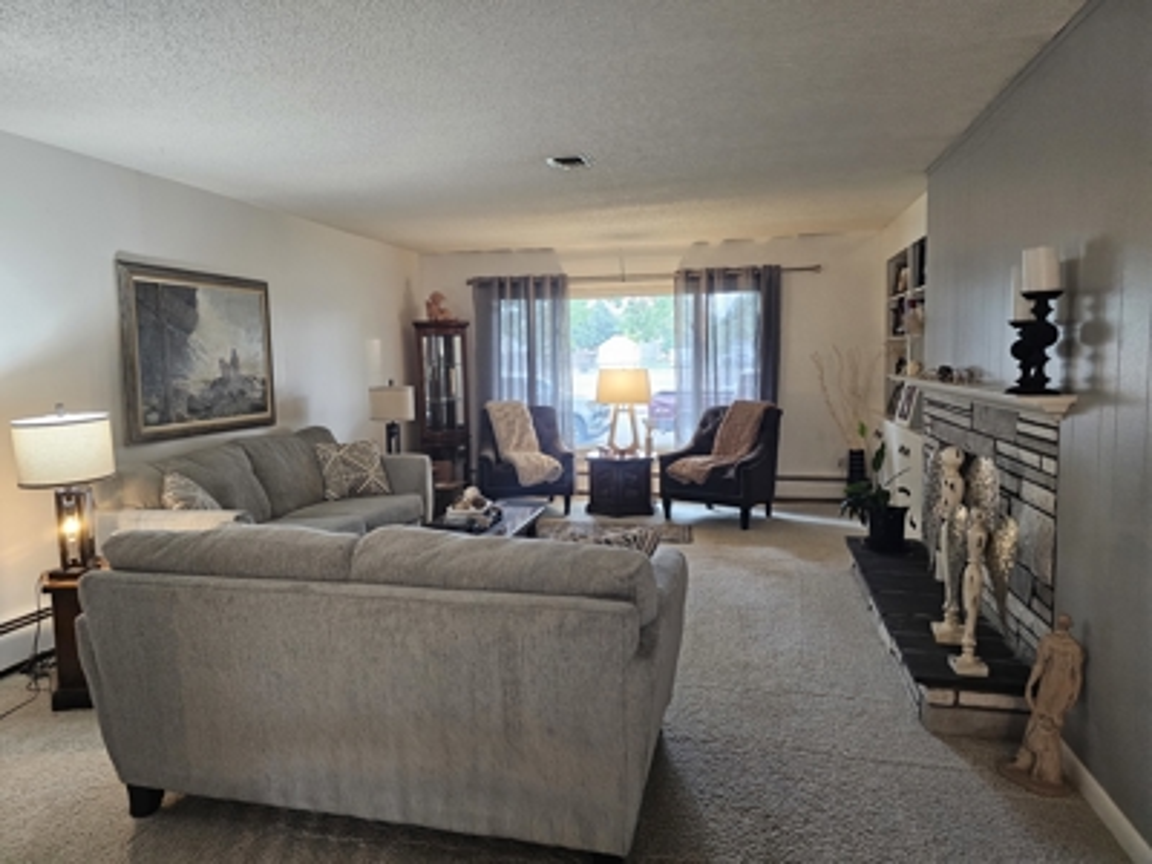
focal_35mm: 23
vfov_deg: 58.9
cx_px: 576
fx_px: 765
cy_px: 432
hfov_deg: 73.9
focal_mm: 6.3
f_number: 1.7
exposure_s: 1/120
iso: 1000
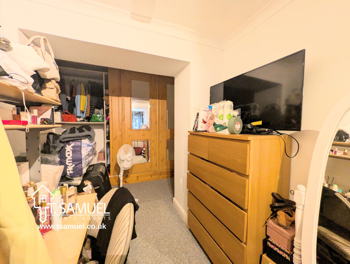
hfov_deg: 110.5
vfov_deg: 94.6
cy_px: 132
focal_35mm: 12
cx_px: 175
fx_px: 122
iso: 389
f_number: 1.95
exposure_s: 1/41.7
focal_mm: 2.23
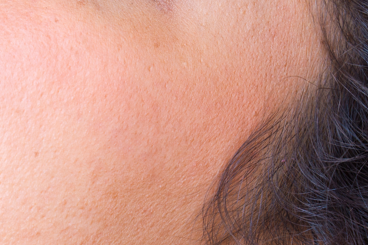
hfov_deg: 9.3
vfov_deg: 6.2
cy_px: 80
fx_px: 2259
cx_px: 94
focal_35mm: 221
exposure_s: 1/250
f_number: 4.5
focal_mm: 40
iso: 50
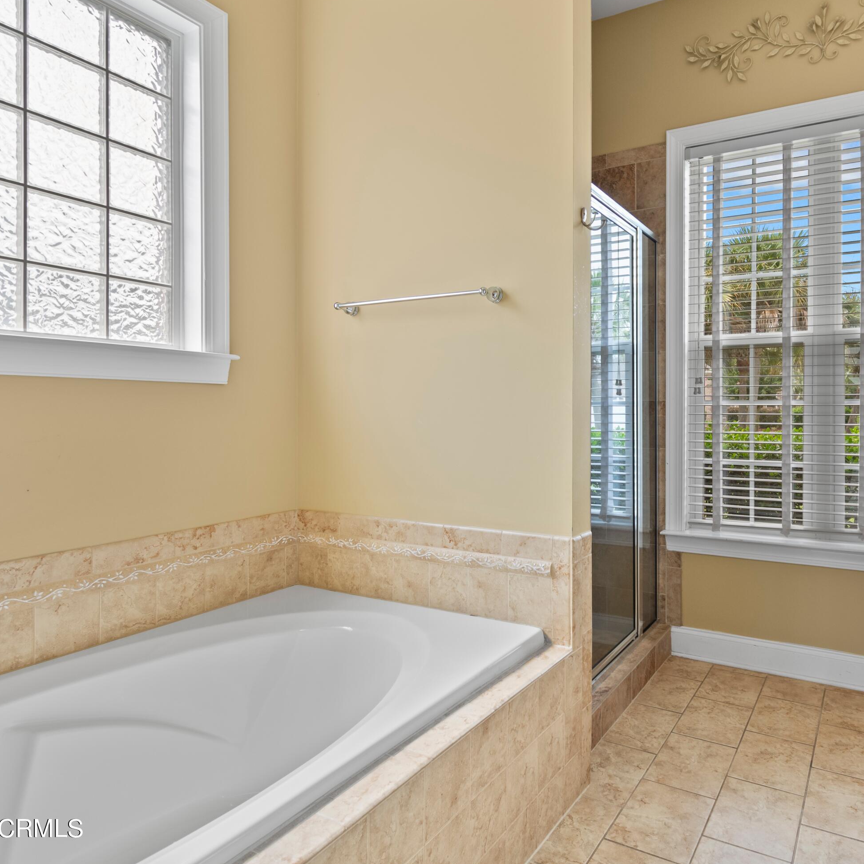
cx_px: 564
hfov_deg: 70.4
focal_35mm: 21
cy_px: 424
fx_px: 593
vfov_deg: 72.1
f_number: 4.8
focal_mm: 11
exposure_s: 1/30
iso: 100
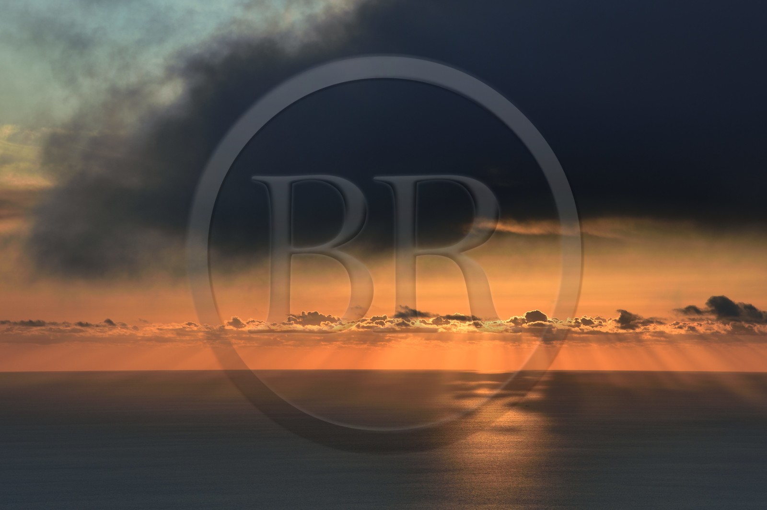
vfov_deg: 7.8
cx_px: 384
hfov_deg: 11.8
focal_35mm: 175
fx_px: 3725
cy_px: 255
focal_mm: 175
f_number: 8
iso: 200
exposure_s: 1/640
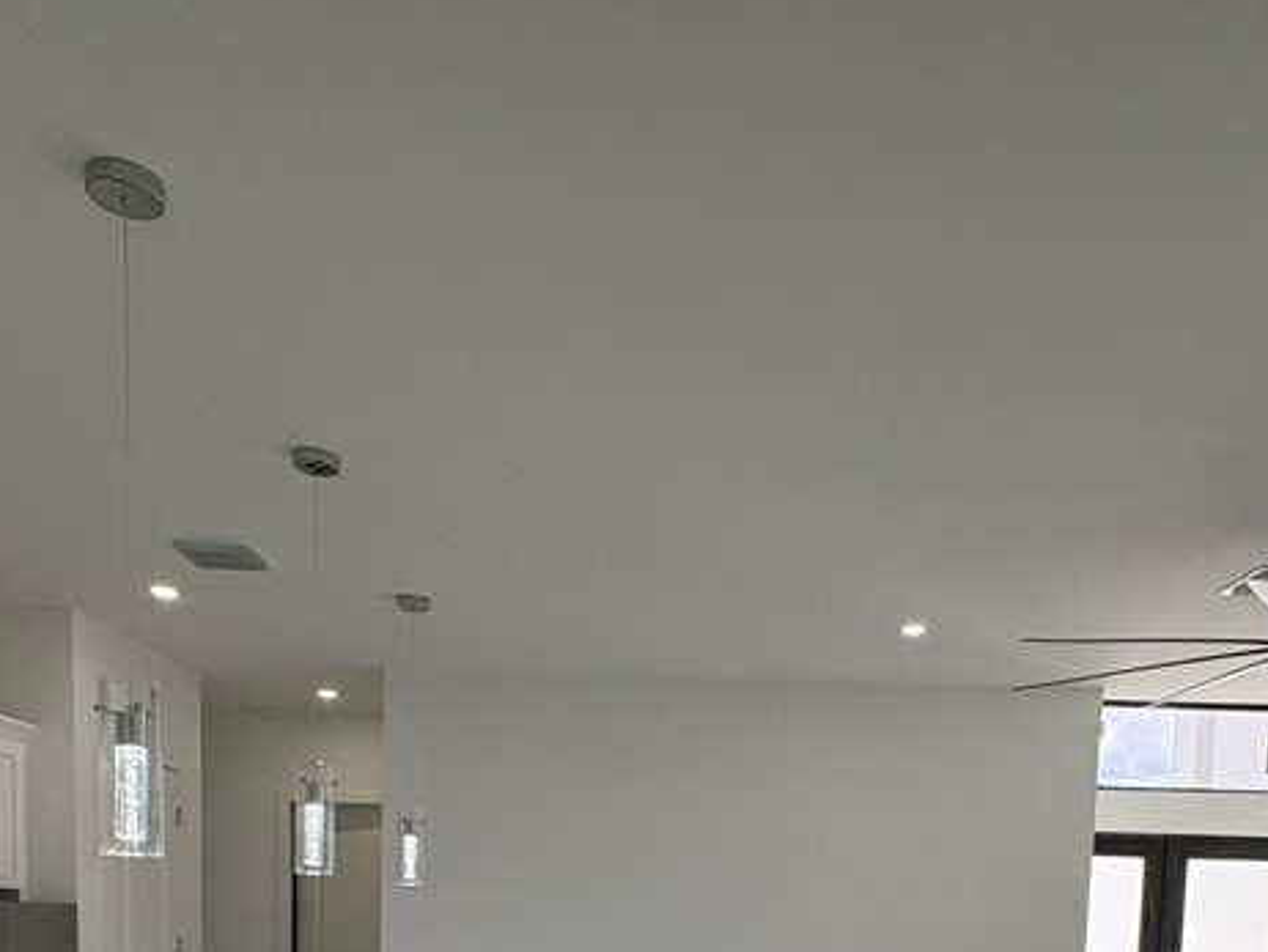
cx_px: 678
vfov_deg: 38.7
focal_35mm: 31
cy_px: 1010
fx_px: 1136
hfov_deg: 58.3
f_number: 2.2
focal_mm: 2.22
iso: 64
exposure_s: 1/264
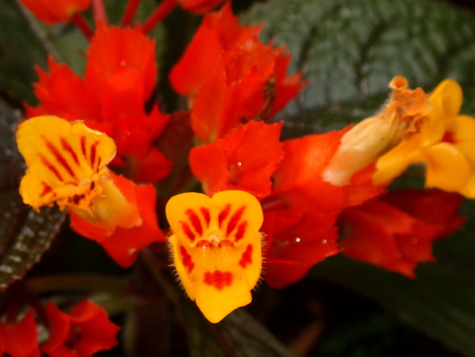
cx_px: 230
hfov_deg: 17.9
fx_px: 1509
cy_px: 192
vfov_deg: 13.5
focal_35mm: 110
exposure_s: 1/200
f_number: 6.3
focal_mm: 18
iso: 200
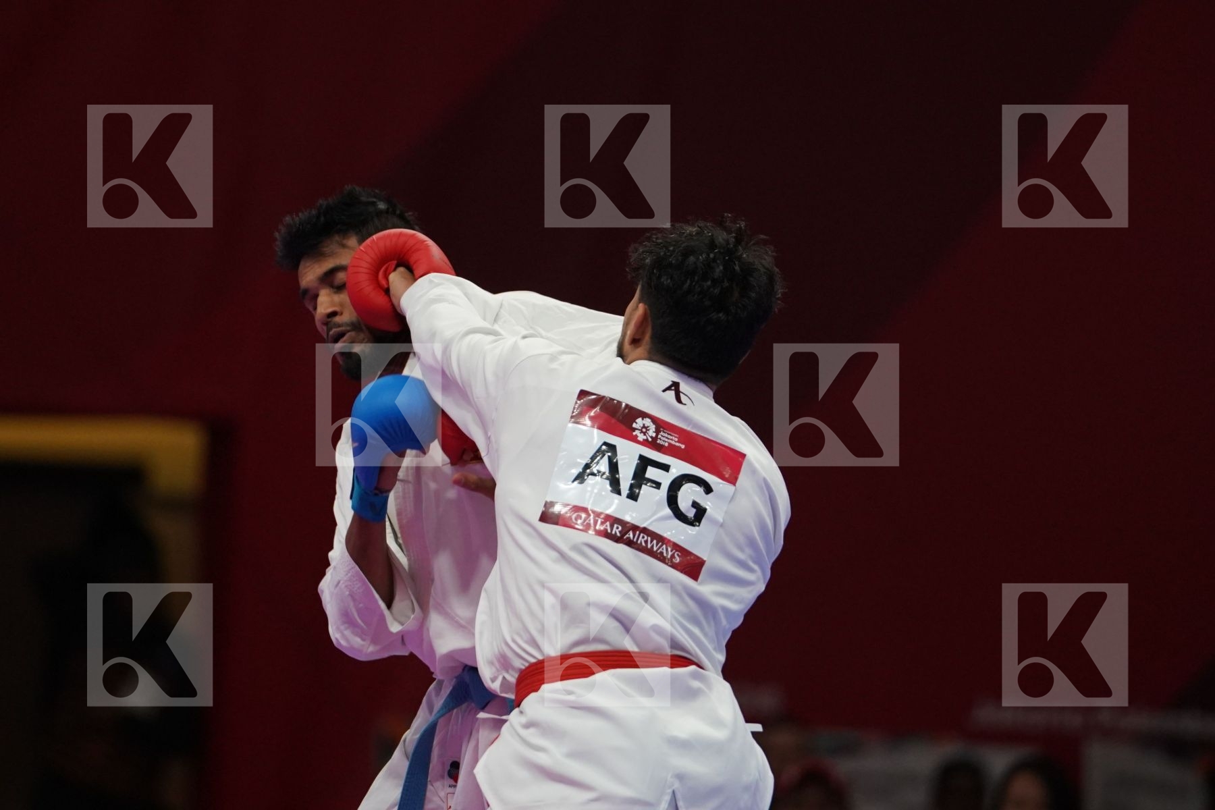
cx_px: 608
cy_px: 405
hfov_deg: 5.1
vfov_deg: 3.4
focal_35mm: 403
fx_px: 13600
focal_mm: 269
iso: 2500
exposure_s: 1/1000
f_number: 4
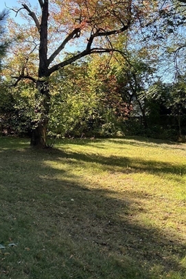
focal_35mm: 51
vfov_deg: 38.7
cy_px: 111
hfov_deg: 26.4
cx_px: 113
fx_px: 396
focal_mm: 5.7
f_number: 1.5
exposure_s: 1/1124
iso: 50
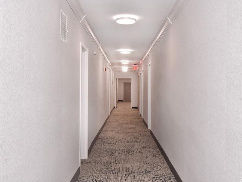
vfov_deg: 35.9
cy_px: 89
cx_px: 127
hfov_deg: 46.8
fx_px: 280
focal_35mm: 40
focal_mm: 24
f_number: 11
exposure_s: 1/80
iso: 800
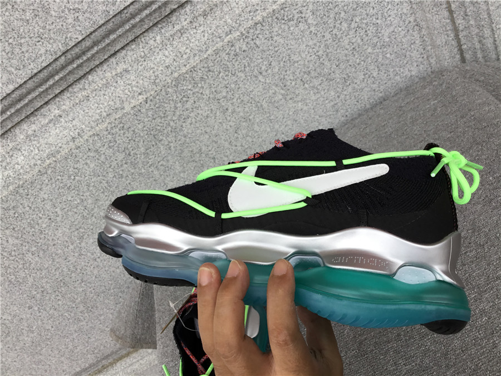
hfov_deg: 58.4
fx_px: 449
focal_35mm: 31
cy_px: 188
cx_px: 250
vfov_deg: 45.4
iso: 25
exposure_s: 1/117
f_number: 2.4
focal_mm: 3.3
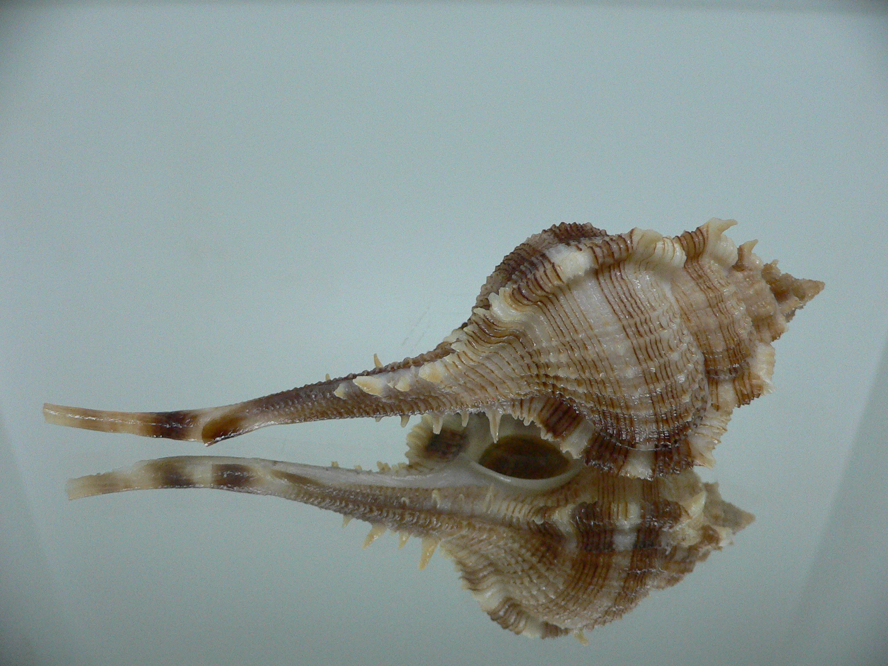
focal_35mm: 35
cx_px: 444
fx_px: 898
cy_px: 333
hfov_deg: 52.6
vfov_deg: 40.7
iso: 200
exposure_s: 1/60
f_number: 2.8
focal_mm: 4.6
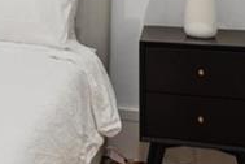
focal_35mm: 92
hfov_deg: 19.8
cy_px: -75
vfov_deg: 14.0
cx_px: -100
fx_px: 626
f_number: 11
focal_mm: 17
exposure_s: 1/10
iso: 800
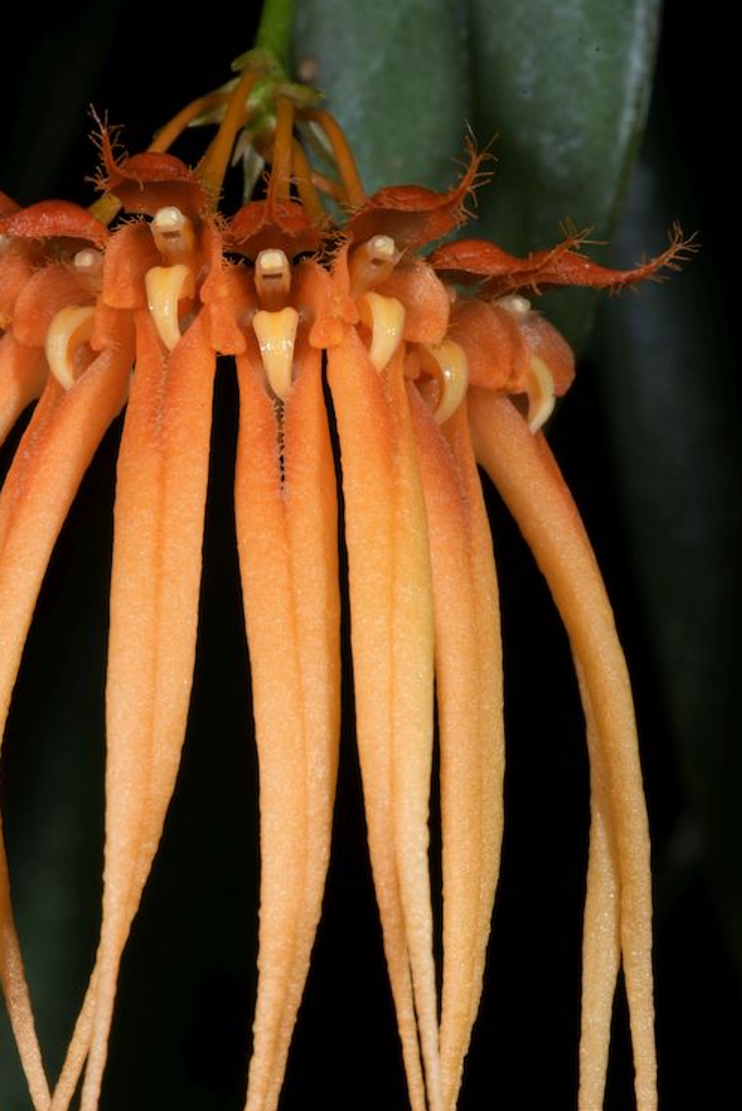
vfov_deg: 16.5
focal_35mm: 124
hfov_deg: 11.1
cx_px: 286
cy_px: 671
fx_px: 3830
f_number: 40
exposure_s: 1/200
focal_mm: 90
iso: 100
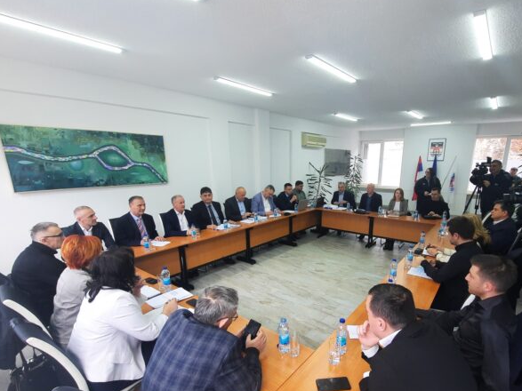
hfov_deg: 90.5
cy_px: 230
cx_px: 298
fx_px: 256
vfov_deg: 74.1
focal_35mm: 17
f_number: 2.2
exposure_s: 1/50
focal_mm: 1.74
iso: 64
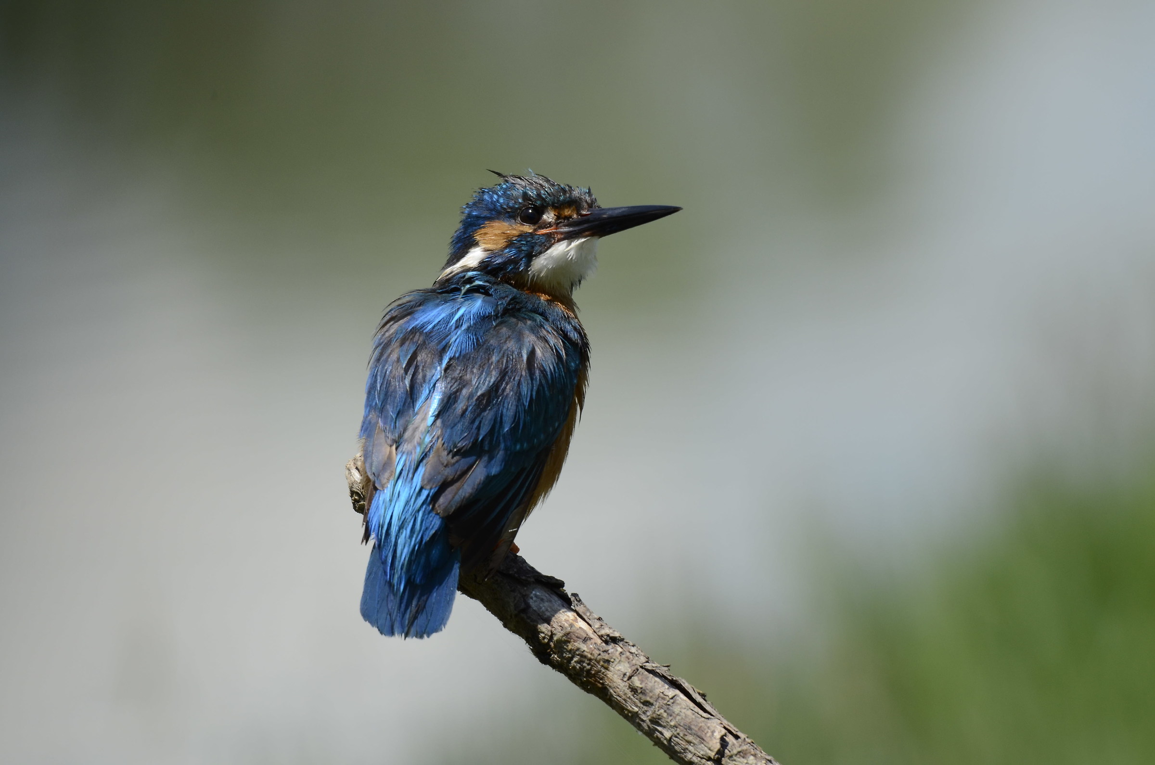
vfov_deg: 2.3
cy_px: 382
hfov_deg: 3.4
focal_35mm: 600
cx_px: 578
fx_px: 19208
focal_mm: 400
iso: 400
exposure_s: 1/500
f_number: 11
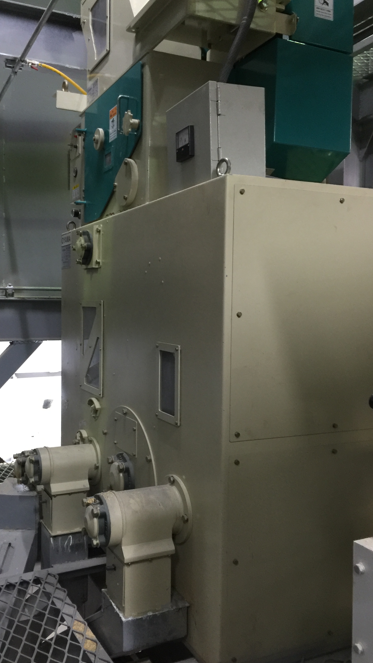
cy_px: 334
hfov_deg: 36.4
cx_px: 133
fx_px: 563
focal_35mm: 32
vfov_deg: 61.0
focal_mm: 4.15
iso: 125
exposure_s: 1/8
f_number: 2.2
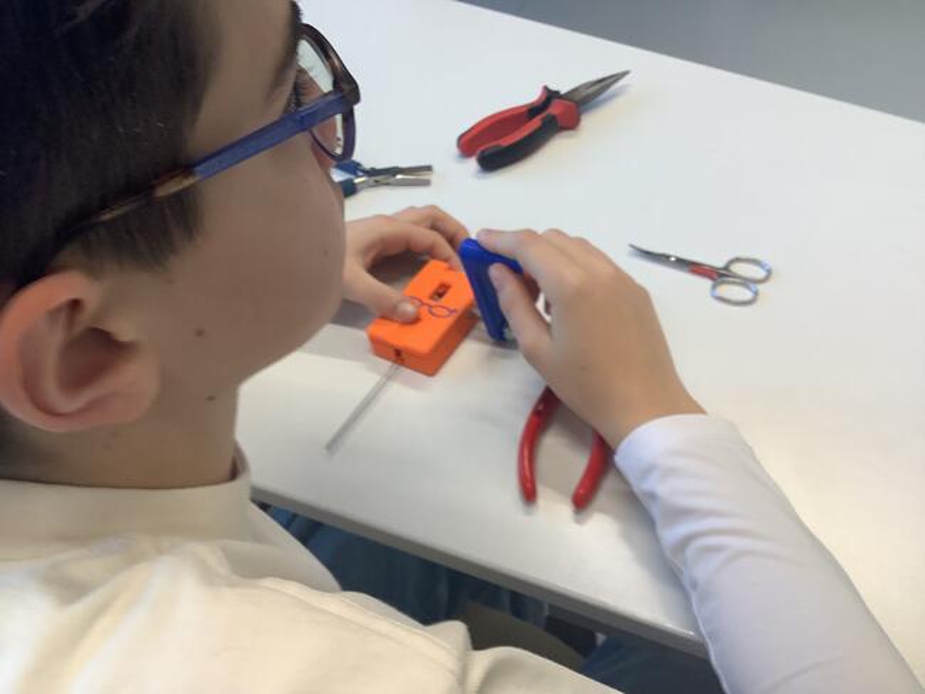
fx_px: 829
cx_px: 462
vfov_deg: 45.5
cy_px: 347
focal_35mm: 31
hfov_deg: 58.3
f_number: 2.4
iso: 64
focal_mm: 3.3
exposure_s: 1/120
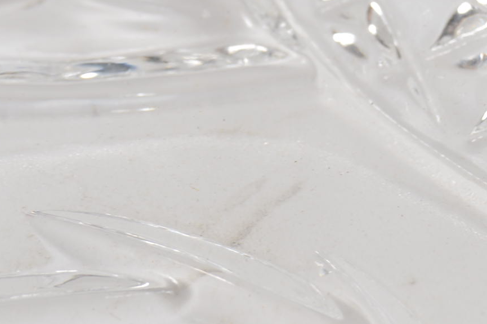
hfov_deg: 7.2
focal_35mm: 287
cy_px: -174
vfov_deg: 4.7
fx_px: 3875
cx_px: 109
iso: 100
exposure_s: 1/80
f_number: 7.1
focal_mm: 55
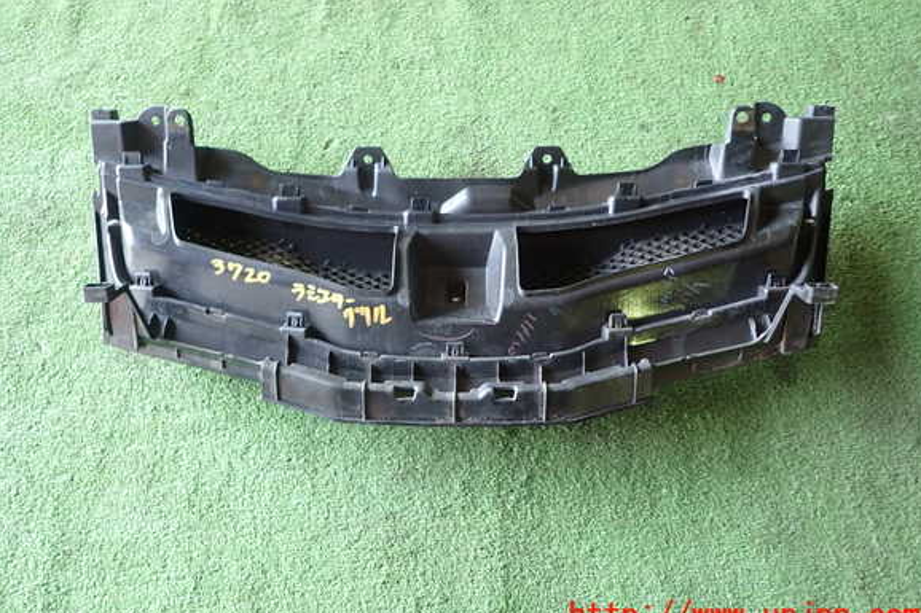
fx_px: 691
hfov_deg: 67.4
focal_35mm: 27
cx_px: 451
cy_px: 279
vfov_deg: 47.8
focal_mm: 4.5
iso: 160
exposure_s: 1/60
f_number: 2
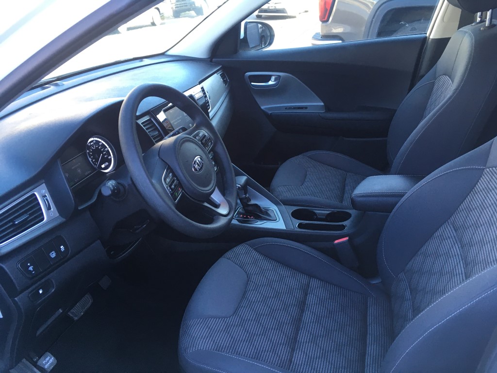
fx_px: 416
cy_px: 186
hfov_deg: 61.7
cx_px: 248
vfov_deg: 48.2
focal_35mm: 29
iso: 32
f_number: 2.2
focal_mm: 4.15
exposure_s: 1/30
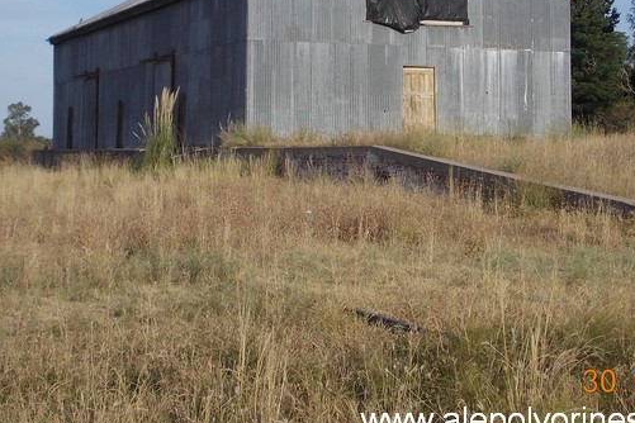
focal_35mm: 81
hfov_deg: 25.1
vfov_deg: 16.8
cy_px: 104
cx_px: 321
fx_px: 1429
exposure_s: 1/250
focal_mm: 7.2
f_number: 7.2
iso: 80
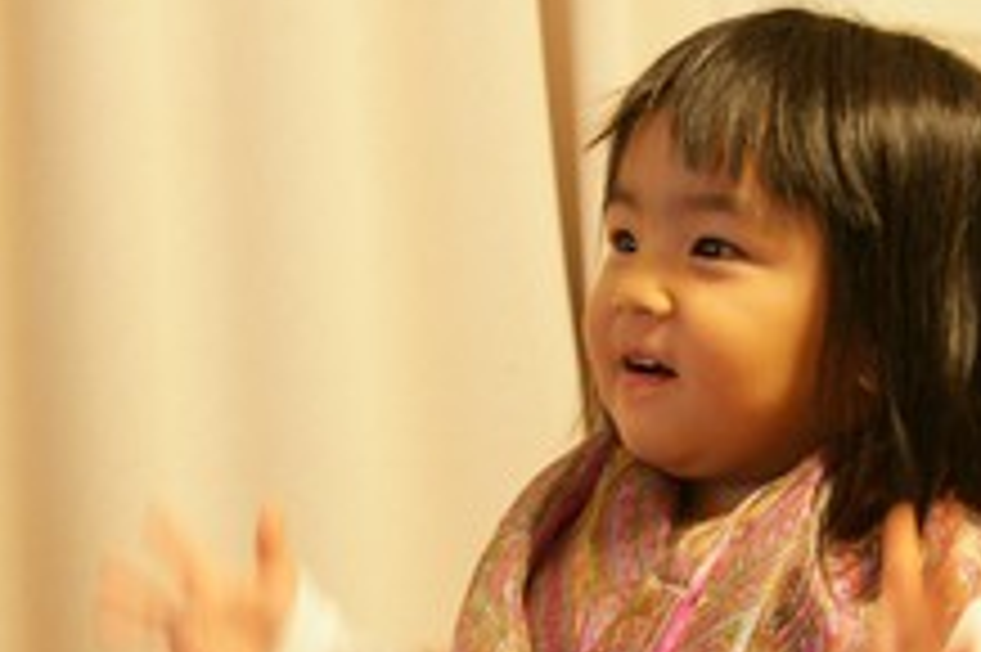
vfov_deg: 16.6
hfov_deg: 25.0
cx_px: 580
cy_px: 591
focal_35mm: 81
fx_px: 2206
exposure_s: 1/20
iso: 800
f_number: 4.5
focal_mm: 28
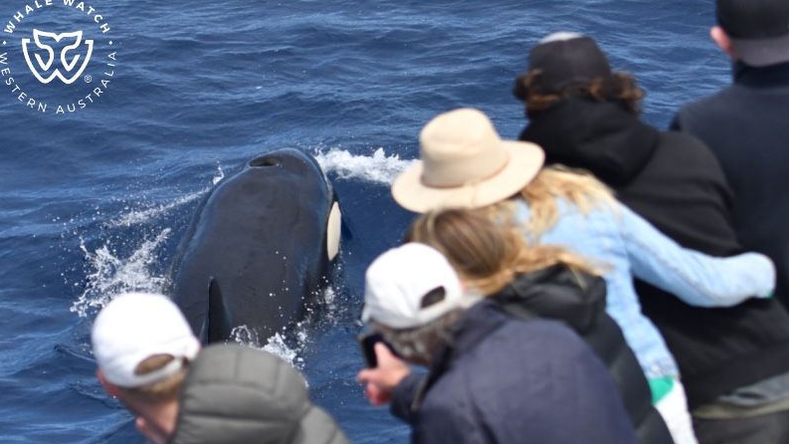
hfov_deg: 19.3
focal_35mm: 111
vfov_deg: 10.9
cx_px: 396
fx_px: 2322
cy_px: 257
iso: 900
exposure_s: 1/8000
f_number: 5
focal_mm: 105
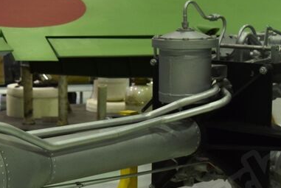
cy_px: 189
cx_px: 91
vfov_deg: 9.7
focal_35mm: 141
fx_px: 1102
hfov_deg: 14.5
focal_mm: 28
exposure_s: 1/60
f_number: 4.2
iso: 450
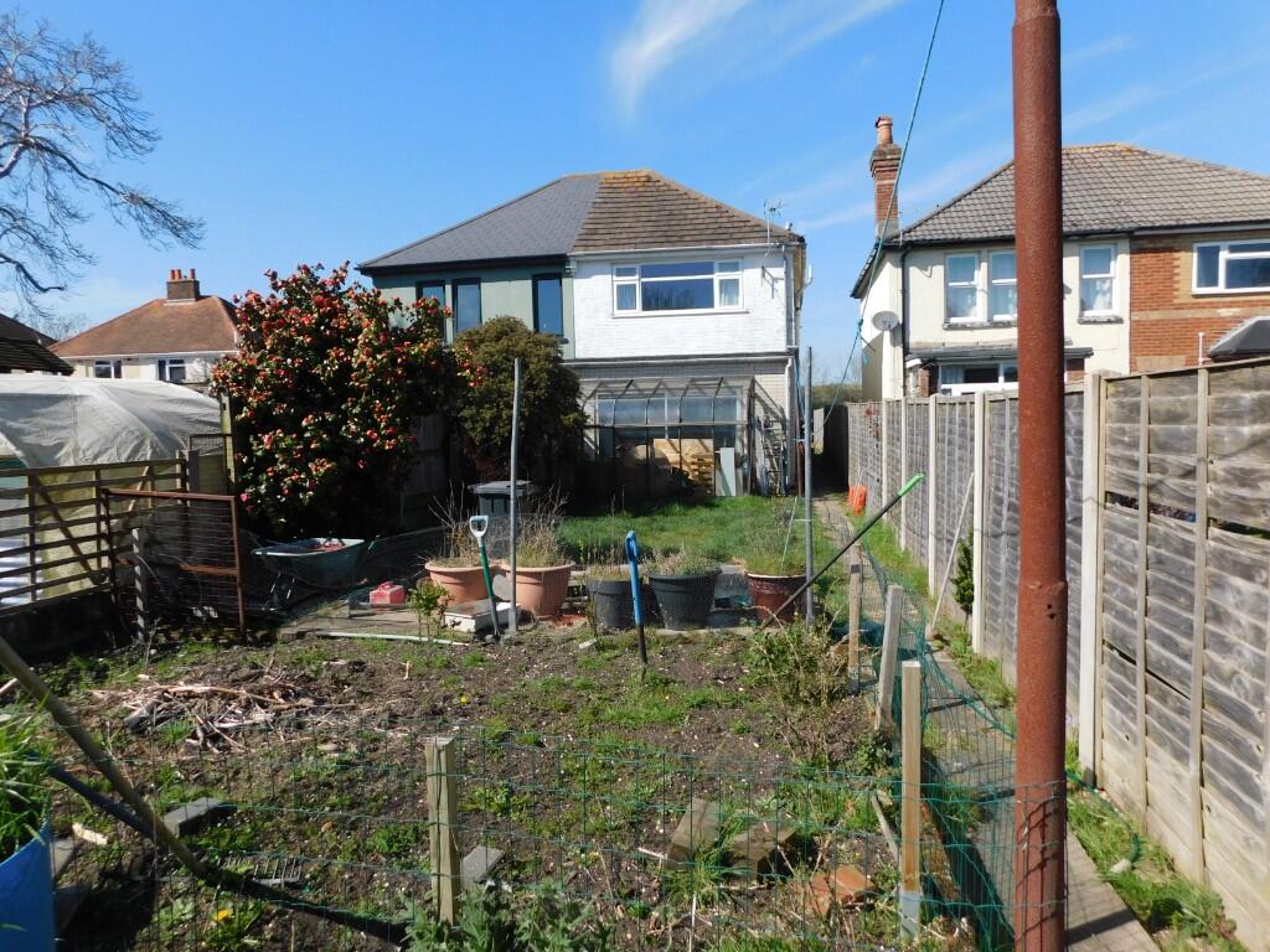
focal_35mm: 23
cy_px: 476
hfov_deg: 73.9
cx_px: 635
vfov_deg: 58.9
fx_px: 844
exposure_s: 1/500
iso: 125
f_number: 6
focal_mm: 4
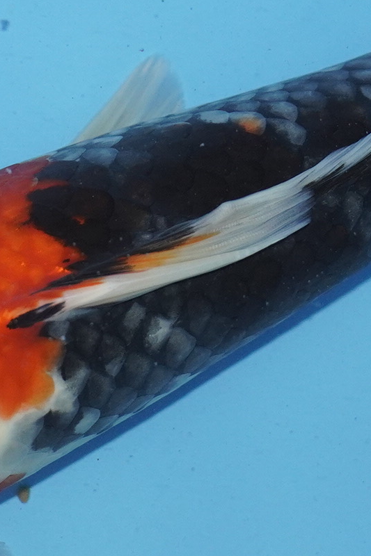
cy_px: 227
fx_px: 3139
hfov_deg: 6.8
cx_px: 121
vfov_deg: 10.1
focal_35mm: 203
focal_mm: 36
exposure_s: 1/160
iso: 1000
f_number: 4.5
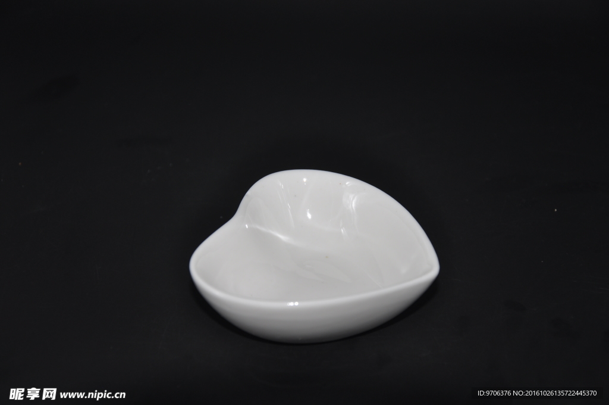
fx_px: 1673
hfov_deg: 20.6
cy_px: 202
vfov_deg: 13.8
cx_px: 304
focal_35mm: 99
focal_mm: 66
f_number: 5.3
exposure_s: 1/60
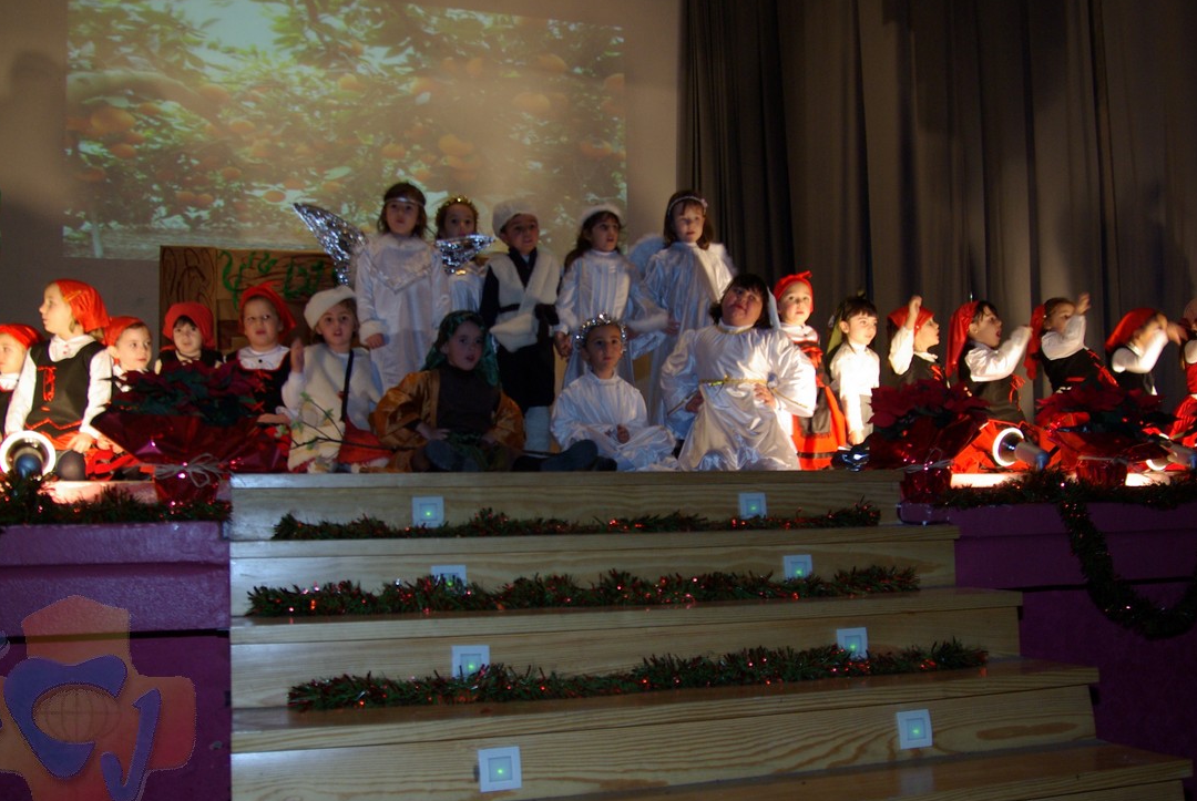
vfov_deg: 41.2
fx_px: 1065
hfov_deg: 58.7
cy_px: 446
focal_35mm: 32
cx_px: 600
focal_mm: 18
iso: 400
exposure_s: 1/30
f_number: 4
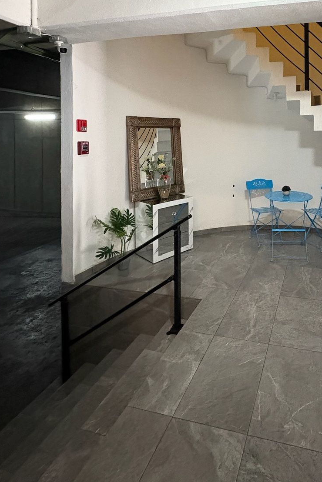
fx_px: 282
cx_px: 255
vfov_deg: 76.7
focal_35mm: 21
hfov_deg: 55.5
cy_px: 136
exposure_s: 1/30
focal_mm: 2.22
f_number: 2.2
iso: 1000
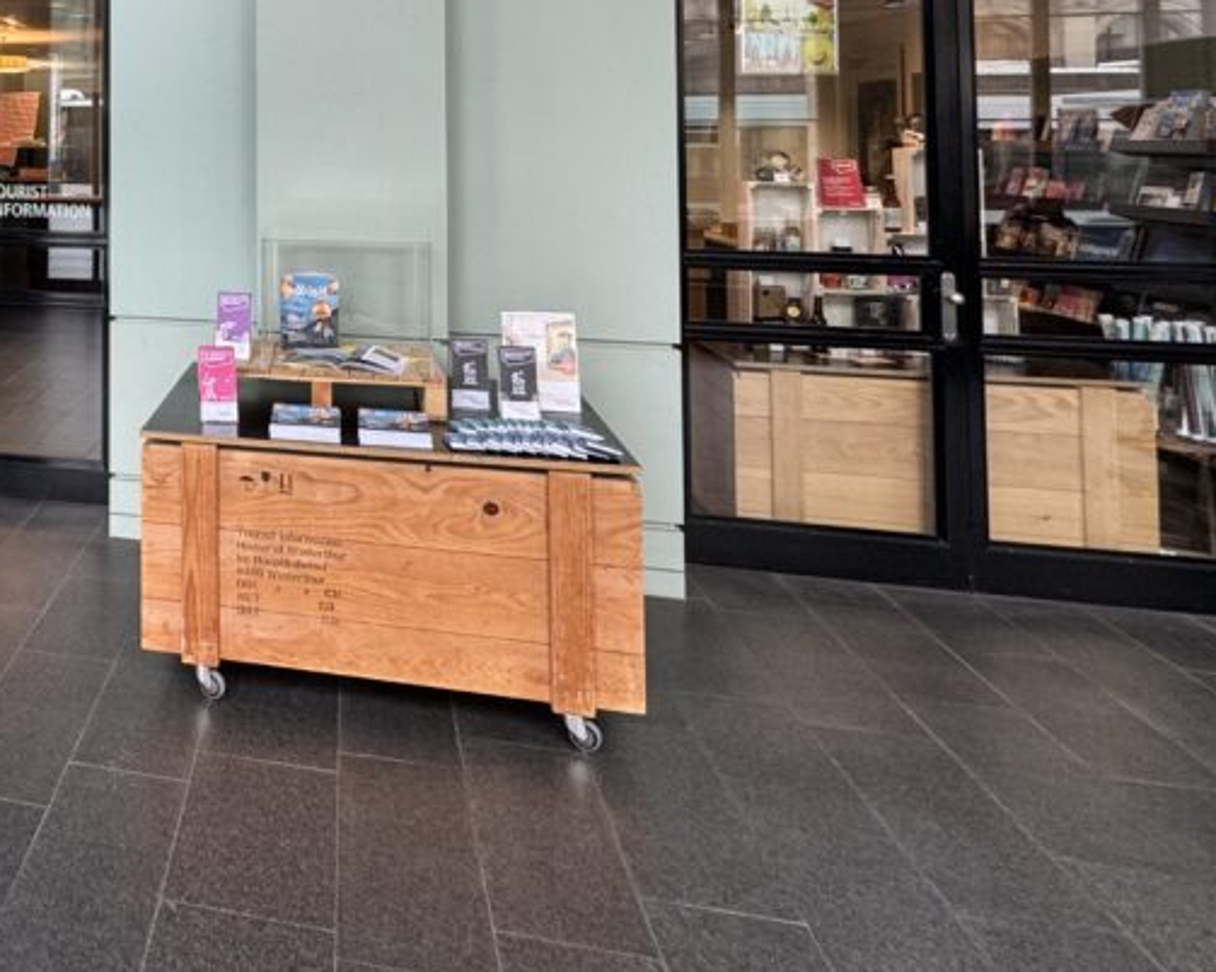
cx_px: 51
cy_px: 100
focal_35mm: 31
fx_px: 1115
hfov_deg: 48.9
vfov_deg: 43.1
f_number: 2.2
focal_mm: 2.22
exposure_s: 1/100
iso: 160
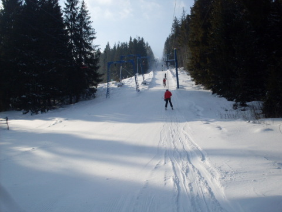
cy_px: 106
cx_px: 141
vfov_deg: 37.7
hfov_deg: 49.0
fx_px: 310
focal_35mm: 38
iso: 80
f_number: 8.4
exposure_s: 1/350
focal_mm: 6.3
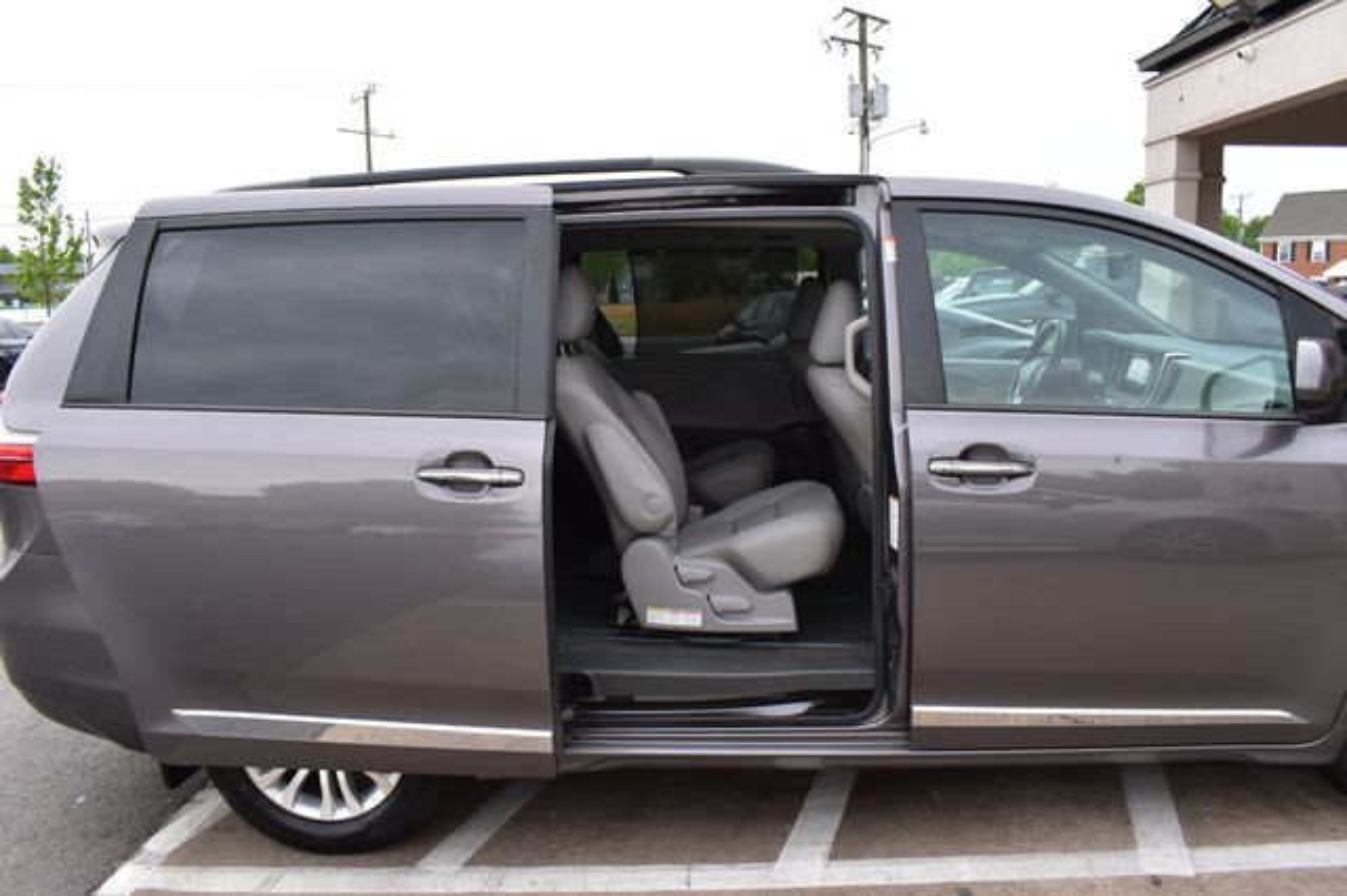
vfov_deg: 47.9
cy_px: 448
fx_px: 1010
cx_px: 674
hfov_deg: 67.4
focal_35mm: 27
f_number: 10
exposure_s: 1/200
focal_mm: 18
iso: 400
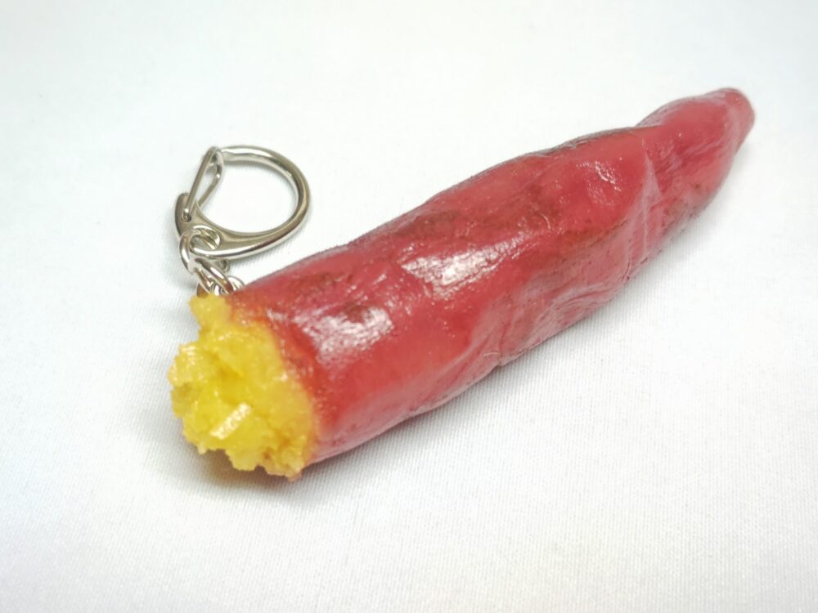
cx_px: 409
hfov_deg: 73.9
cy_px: 306
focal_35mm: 23
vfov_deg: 58.9
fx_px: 544
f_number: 1.9
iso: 271
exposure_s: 1/50
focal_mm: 5.56
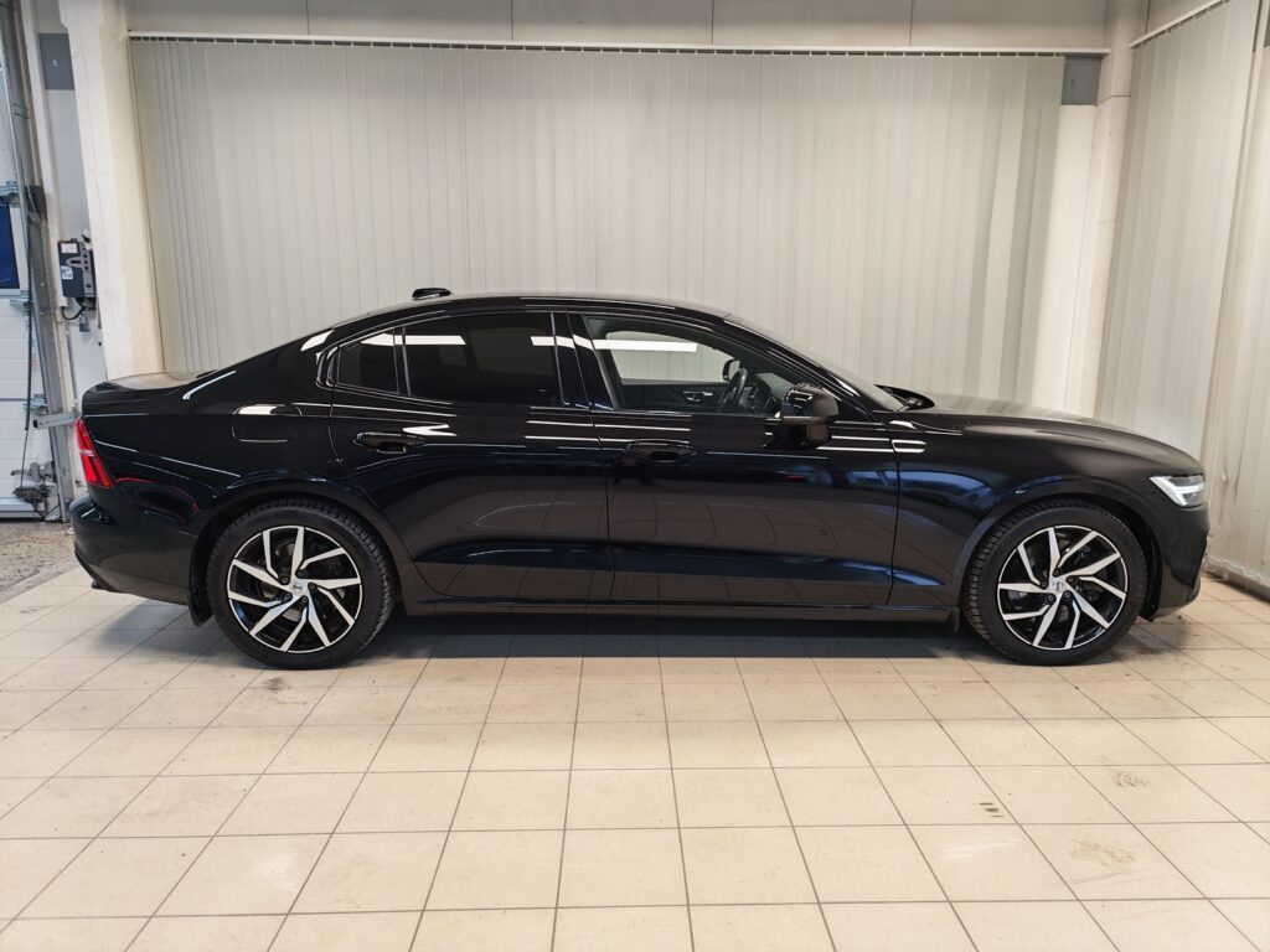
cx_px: 635
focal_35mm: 23
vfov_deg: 58.9
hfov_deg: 73.9
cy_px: 476
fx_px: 844
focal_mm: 5.4
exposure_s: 1/50
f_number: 1.6
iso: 80
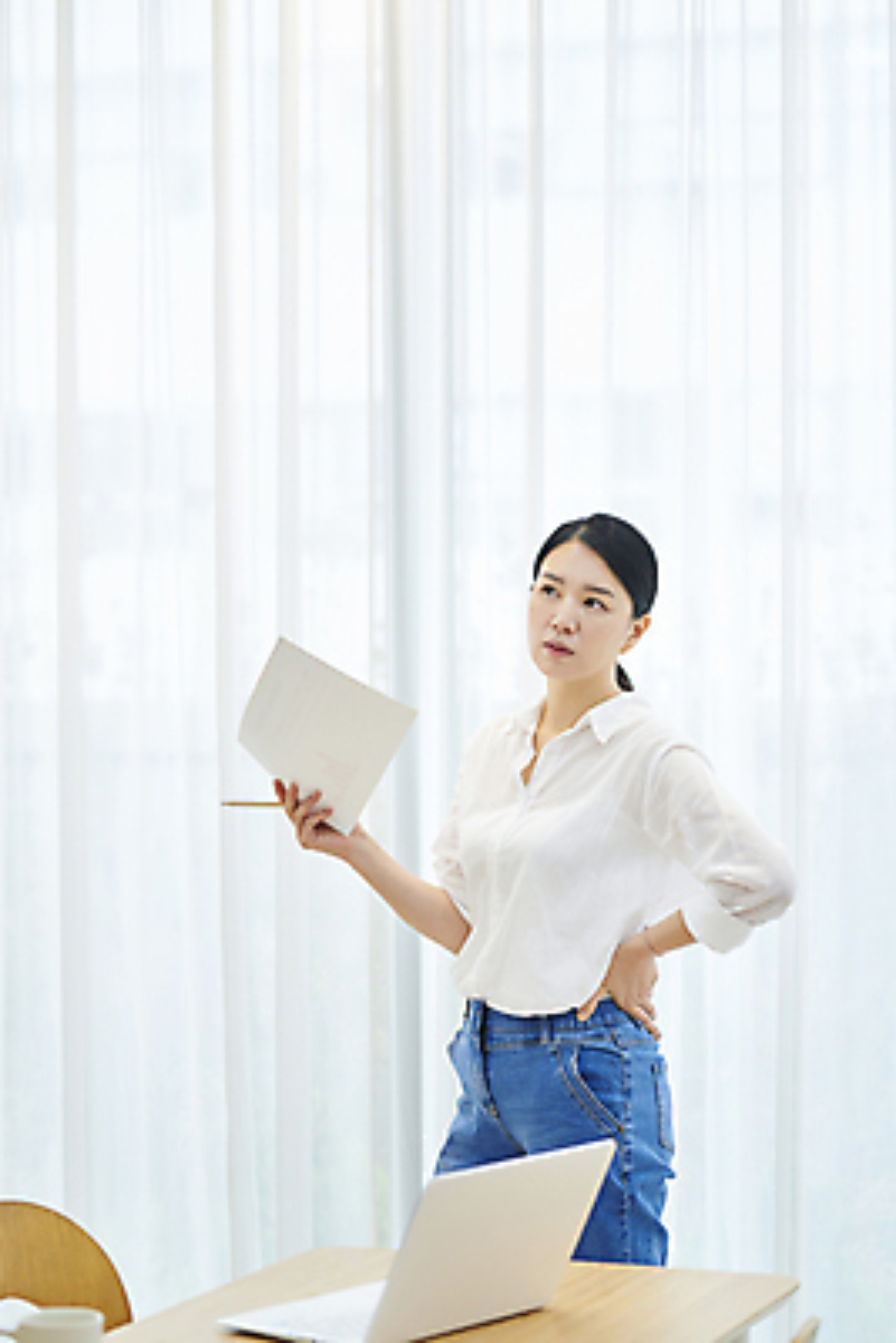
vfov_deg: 23.9
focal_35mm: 85
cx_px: 448
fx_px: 3170
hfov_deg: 16.1
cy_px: 672
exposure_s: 1/200
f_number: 2.5
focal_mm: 85
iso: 500
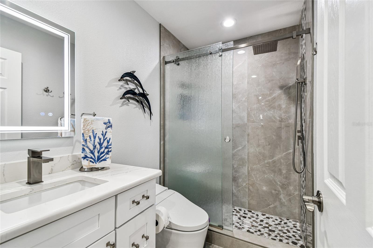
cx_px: 186
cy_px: 124
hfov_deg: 100.4
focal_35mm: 15
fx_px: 155
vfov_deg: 77.3
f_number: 7.1
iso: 100
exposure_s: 1/3.33
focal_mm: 10
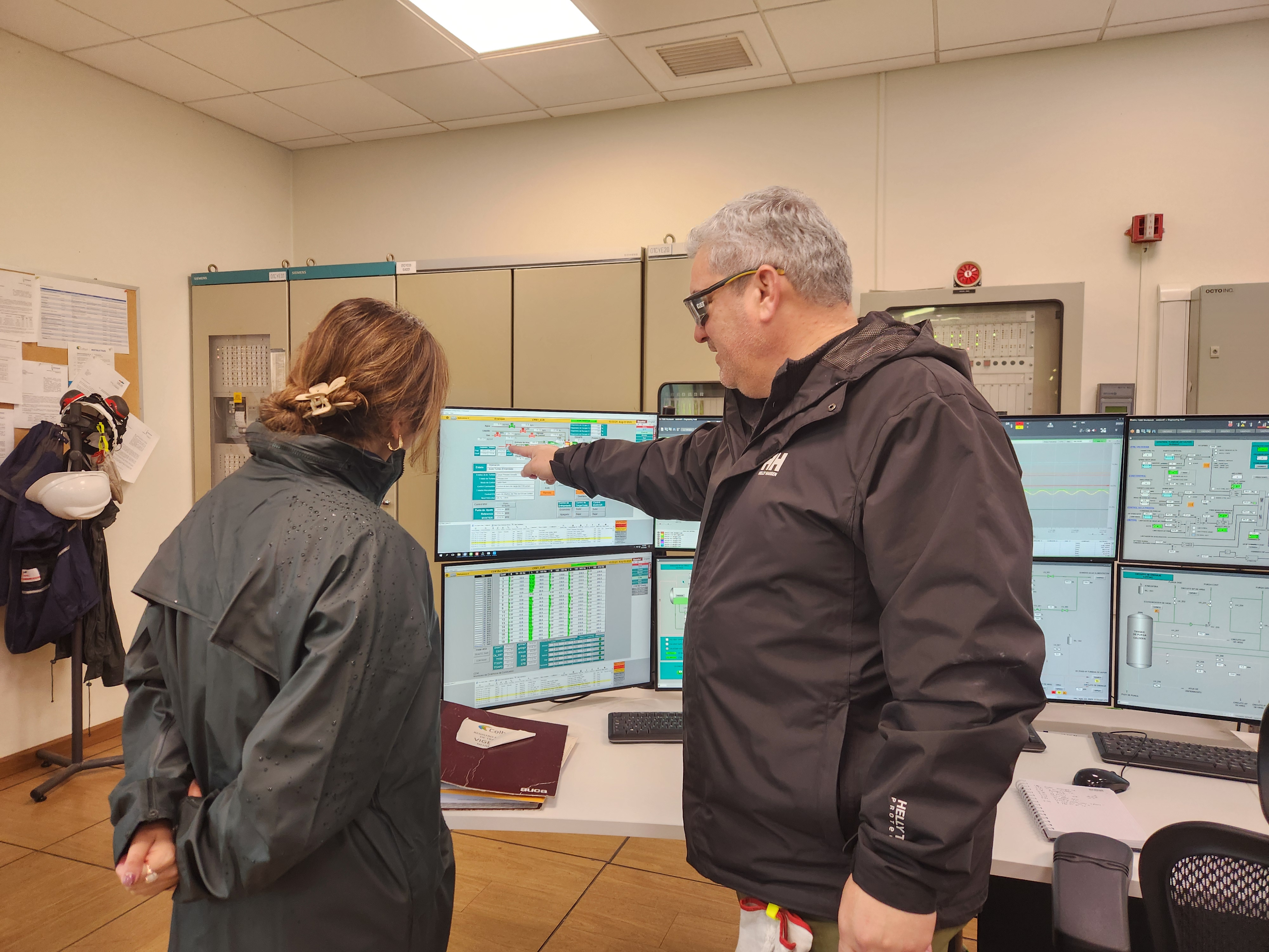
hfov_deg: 73.9
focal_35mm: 23
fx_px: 843
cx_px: 634
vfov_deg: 58.9
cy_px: 476
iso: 200
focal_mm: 5.4
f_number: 1.8
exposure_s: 1/100
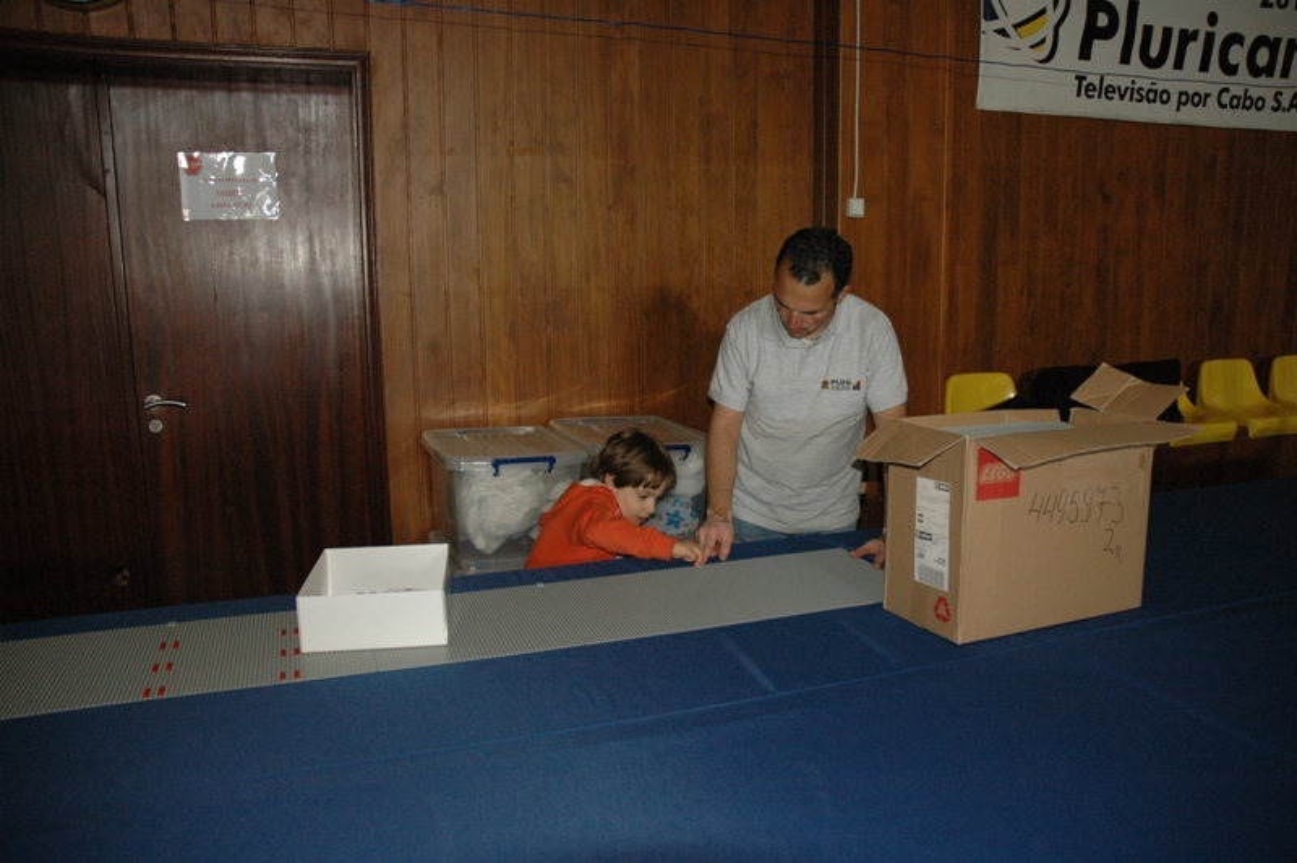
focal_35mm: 27
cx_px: 648
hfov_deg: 67.4
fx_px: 972
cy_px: 432
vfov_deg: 47.9
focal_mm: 18
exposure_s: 1/60
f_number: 4
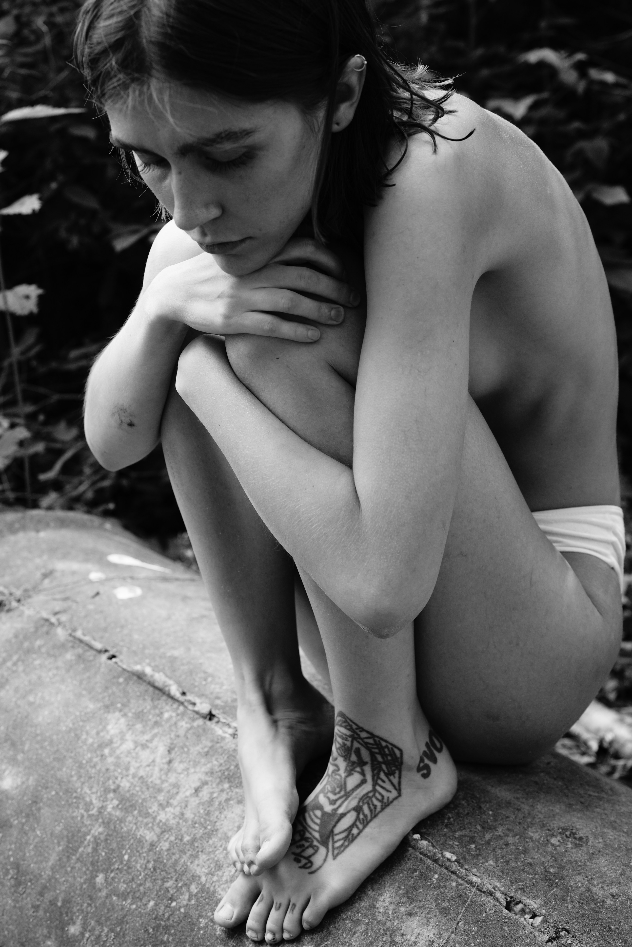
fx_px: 1317
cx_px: 316
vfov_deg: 39.6
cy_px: 474
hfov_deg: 27.0
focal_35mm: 50
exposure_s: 1/200
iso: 800
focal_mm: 50
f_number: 4.5
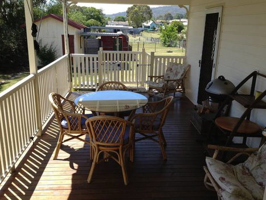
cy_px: 101
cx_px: 136
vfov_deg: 39.6
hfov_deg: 51.4
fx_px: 277
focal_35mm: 36
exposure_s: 1/620
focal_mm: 4.28
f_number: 2.4
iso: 50
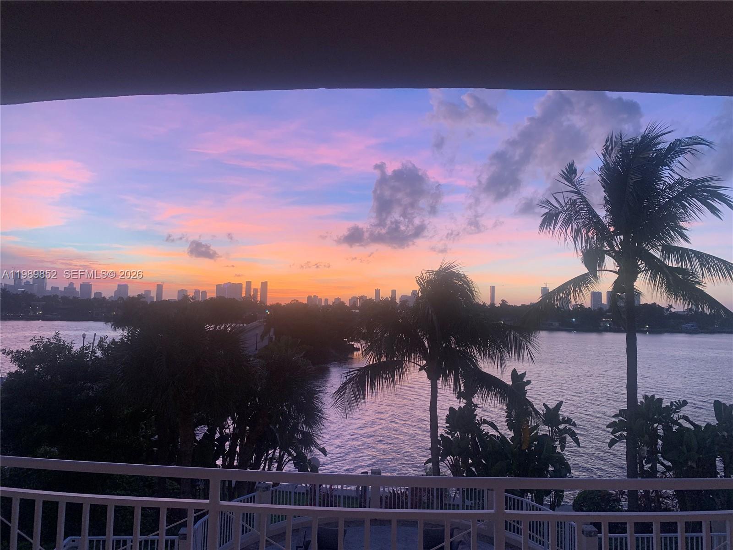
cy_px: 275
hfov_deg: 67.3
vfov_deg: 53.1
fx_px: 551
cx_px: 366
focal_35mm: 26
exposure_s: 1/77
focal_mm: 4.25
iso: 100
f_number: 1.8
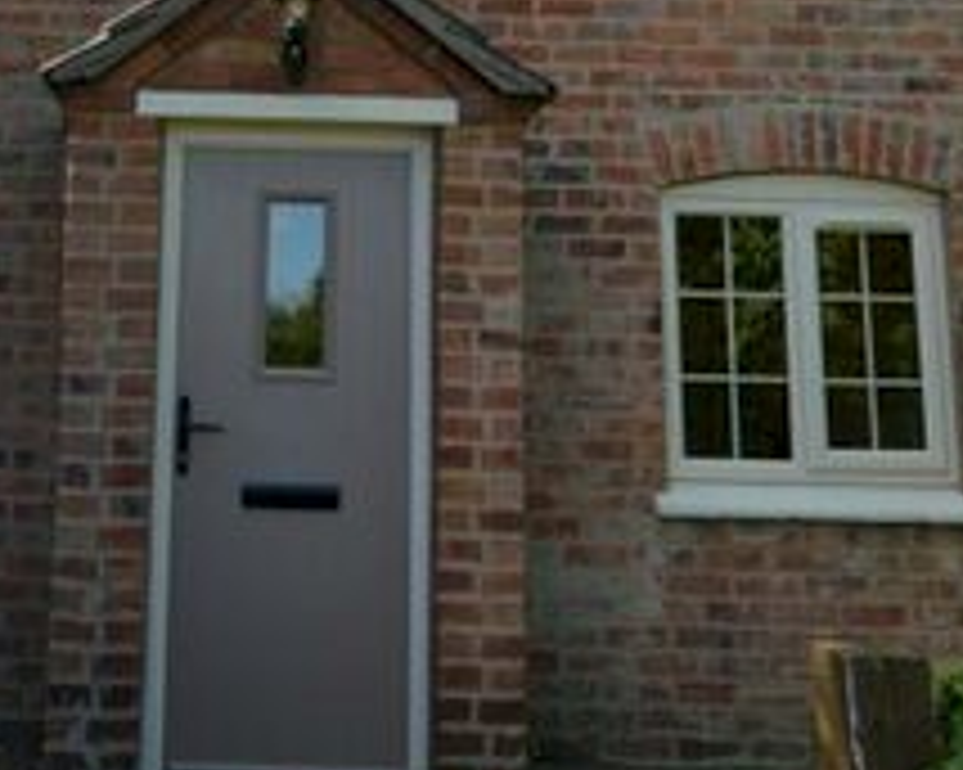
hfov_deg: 39.1
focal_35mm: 46
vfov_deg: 31.2
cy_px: 77
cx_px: 220
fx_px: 1310
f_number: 6.3
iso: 100
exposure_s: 1/160
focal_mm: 10
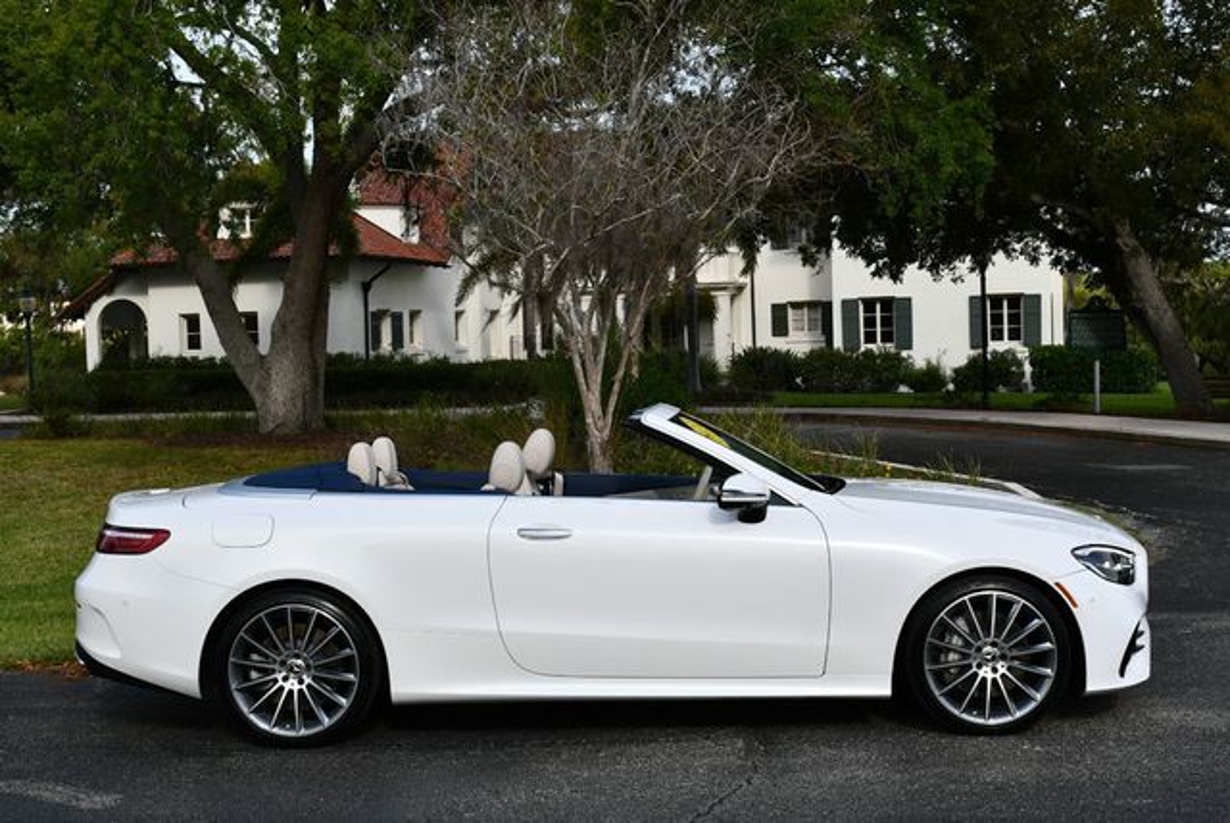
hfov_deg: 38.2
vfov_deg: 26.0
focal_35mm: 52
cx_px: 615
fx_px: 1778
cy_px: 412
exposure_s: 1/250
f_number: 8
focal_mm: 26
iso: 110
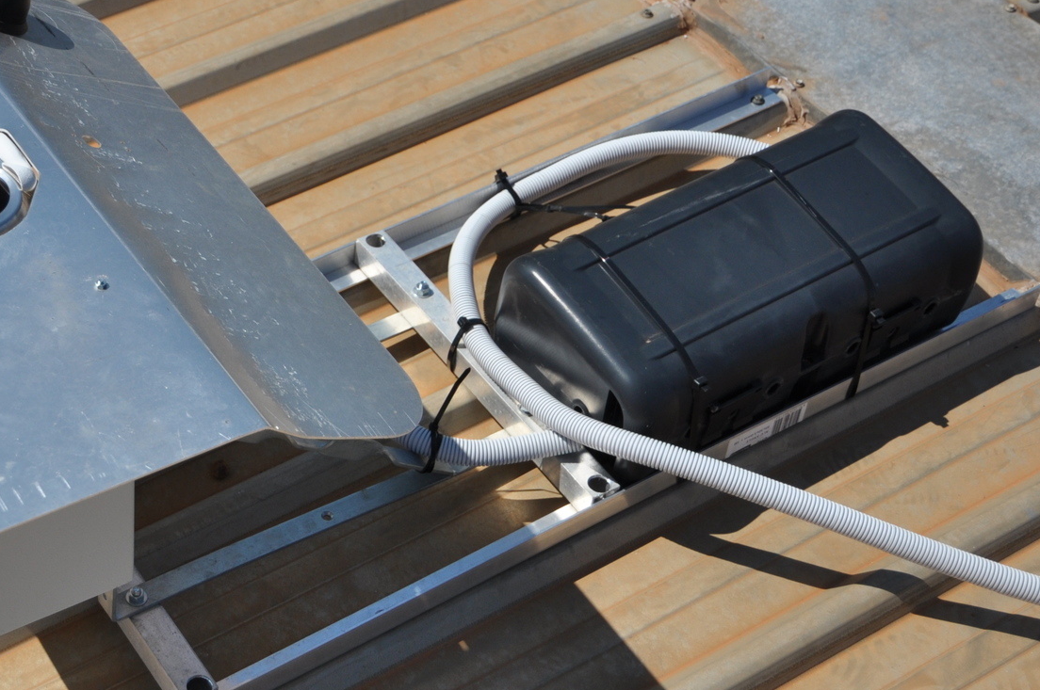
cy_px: 447
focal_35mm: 68
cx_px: 248
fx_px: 1959
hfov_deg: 29.2
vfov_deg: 19.9
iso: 200
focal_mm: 25
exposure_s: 1/1000
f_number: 4.5
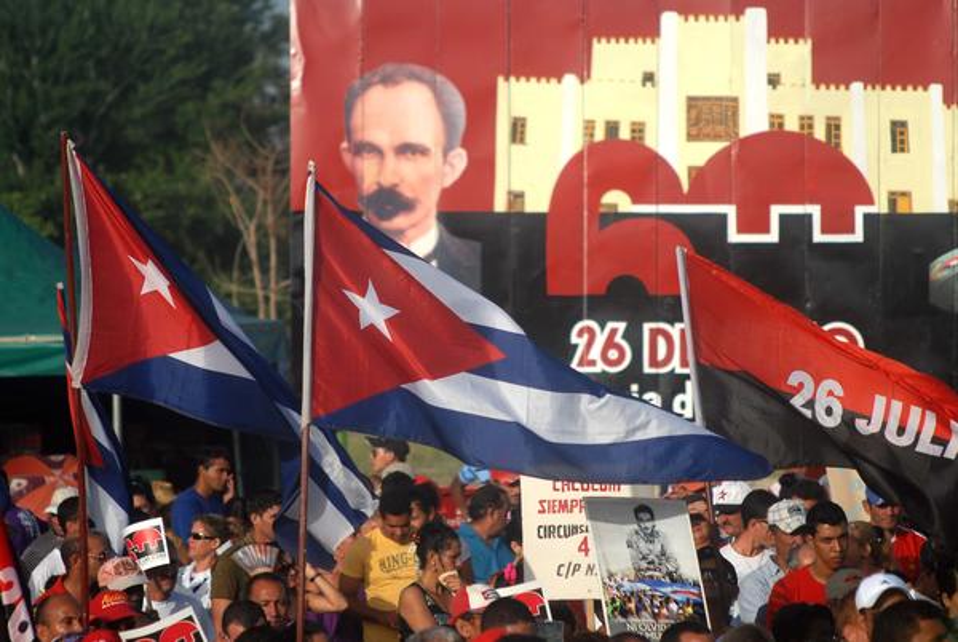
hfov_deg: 8.1
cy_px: 321
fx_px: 6796
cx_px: 479
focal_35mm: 255
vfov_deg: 5.4
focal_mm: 170
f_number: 5
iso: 160
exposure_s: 1/250
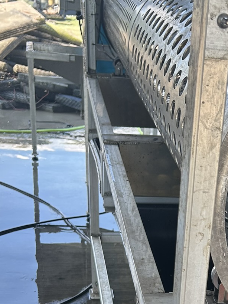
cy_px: 306
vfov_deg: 28.0
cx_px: 224
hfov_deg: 21.8
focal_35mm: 65
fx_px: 571
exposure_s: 1/352
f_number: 1.5
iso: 50
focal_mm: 5.7
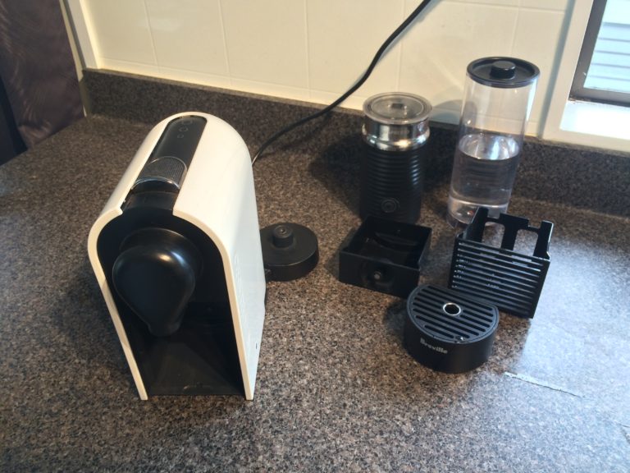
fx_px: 528
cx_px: 315
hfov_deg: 61.7
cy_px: 236
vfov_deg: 48.2
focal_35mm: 29
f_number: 2.2
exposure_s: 1/33
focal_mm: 4.15
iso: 40
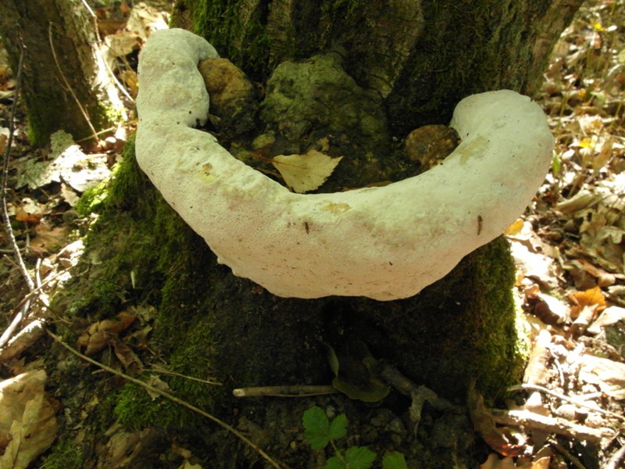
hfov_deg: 71.6
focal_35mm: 24
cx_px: 312
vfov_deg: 56.8
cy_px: 234
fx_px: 433
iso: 800
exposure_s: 1/60
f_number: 5
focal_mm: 5.2
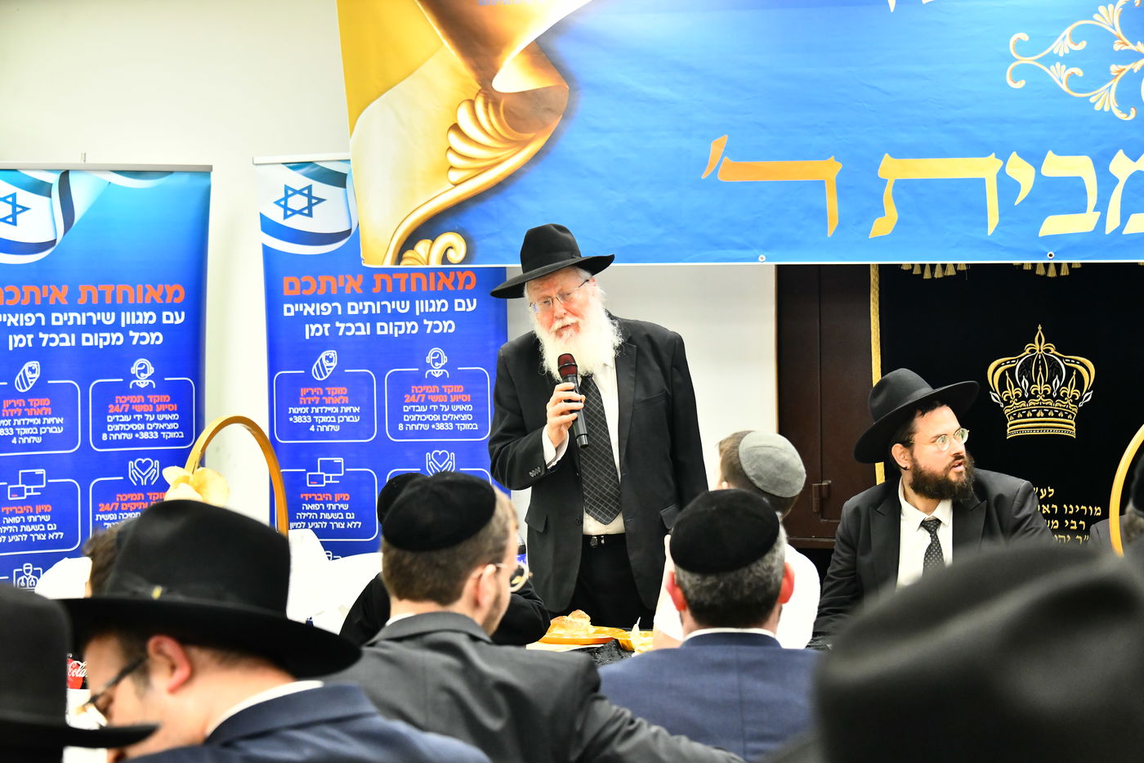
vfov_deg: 16.6
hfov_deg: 24.8
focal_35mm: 82
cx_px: 572
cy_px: 382
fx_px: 2605
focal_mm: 82
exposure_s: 1/160
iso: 4000
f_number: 5.6
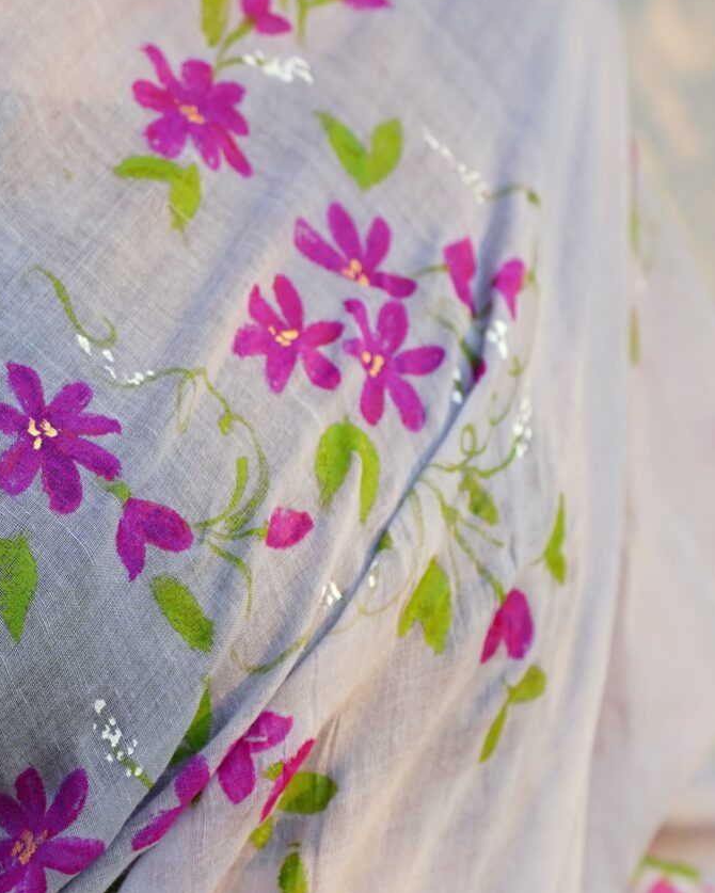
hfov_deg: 7.8
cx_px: 120
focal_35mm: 198
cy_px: 924
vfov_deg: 9.7
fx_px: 5236
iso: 500
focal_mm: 69
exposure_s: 1/400
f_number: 3.5
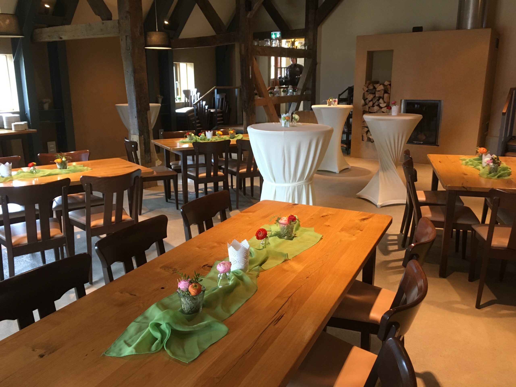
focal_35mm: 29
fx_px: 432
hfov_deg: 61.7
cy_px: 194
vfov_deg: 48.2
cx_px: 258
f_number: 2.2
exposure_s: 1/33
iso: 160
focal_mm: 4.15
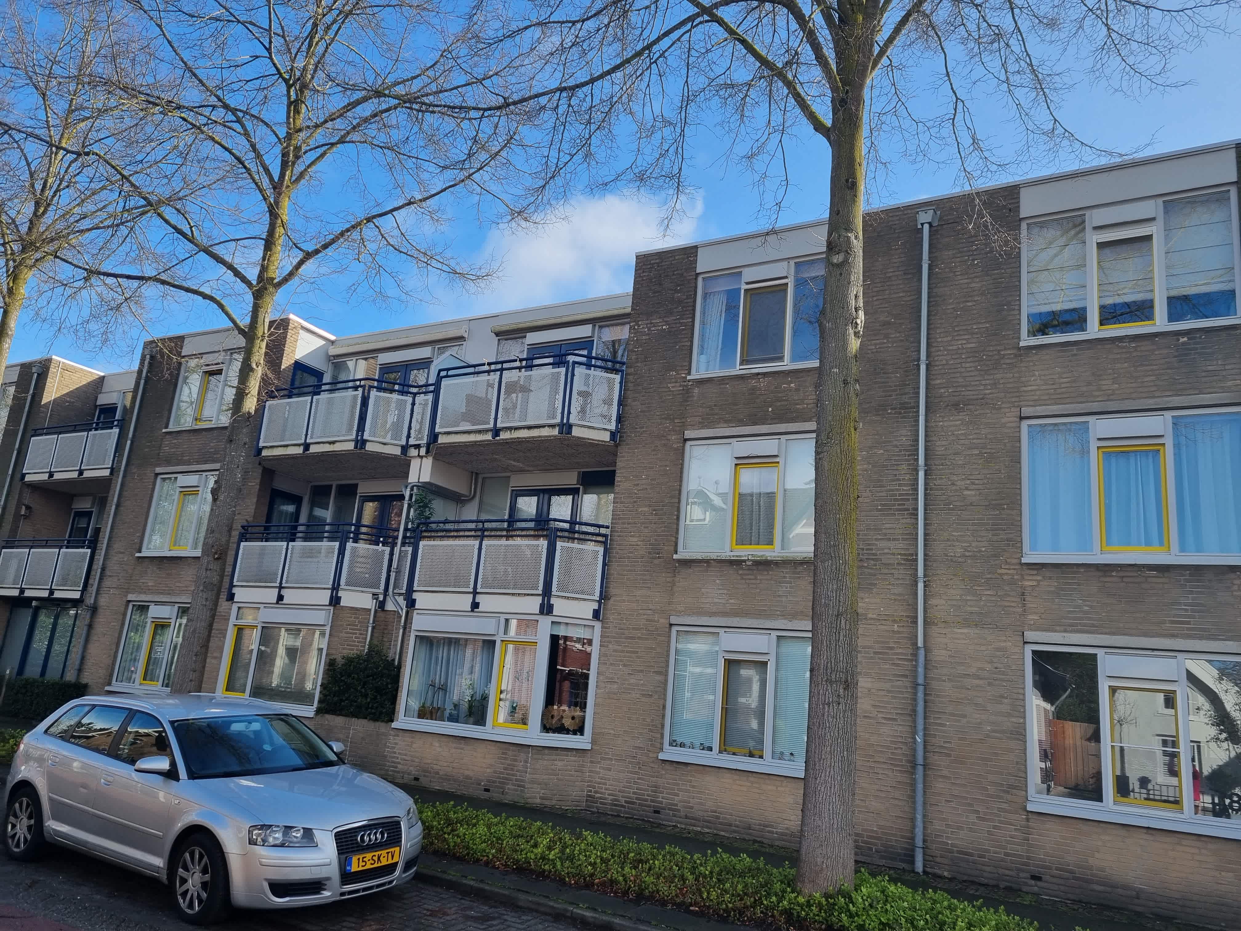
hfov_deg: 67.3
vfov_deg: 53.1
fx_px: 932
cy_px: 466
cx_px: 620
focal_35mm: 26
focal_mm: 5.4
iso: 50
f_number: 1.8
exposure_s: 1/1308
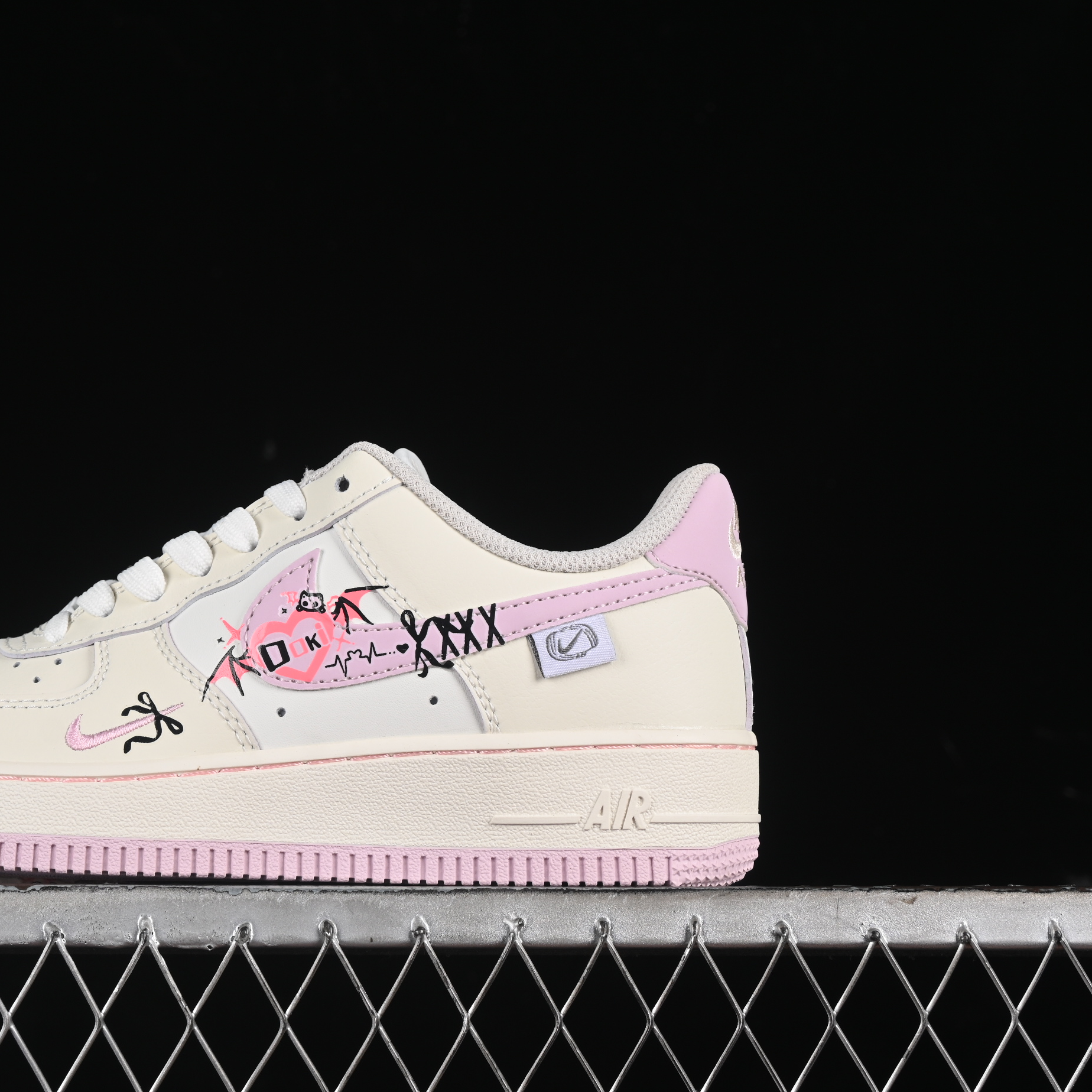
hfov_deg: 18.0
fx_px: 3426
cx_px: 292
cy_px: 545
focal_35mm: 96
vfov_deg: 18.1
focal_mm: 50
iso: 160
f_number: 8
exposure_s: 1/80
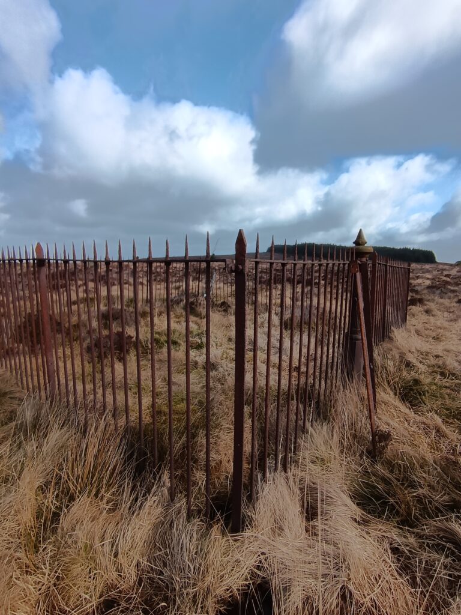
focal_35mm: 17
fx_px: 302
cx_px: 230
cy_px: 308
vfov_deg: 91.0
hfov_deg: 74.7
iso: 103
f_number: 2.2
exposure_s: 1/822
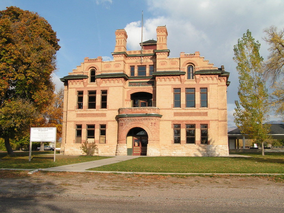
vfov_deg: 37.7
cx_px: 142
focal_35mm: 38
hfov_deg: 49.0
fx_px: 312
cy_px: 106
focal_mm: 6.3
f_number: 5.6
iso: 50
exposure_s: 1/320
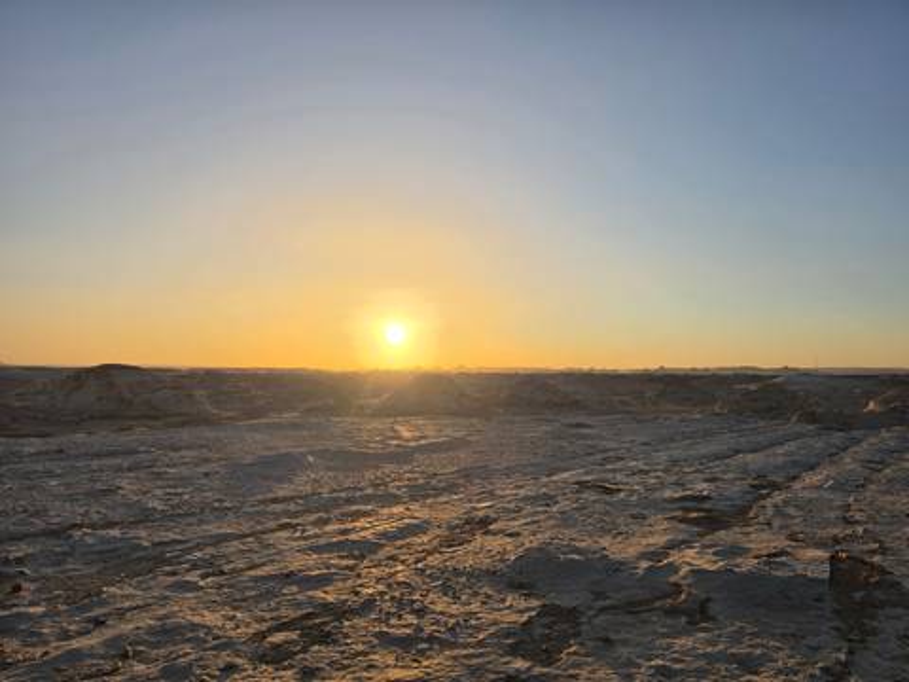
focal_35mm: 23
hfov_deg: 73.9
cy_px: 341
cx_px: 454
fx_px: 604
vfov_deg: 58.9
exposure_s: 1/7939
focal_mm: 6.5
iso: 32
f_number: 1.4
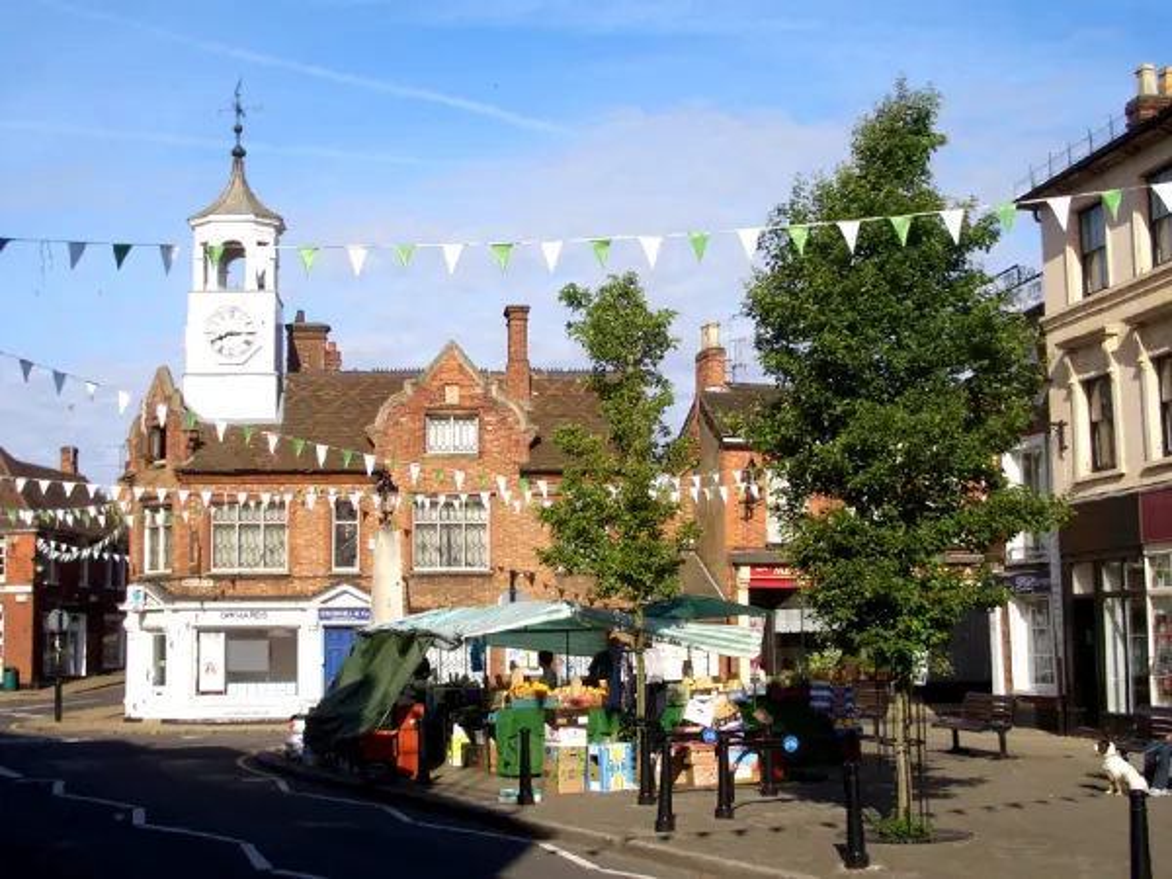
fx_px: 1659
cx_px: 586
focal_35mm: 49
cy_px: 440
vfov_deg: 29.7
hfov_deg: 38.9
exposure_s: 1/400
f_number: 5
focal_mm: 8.2
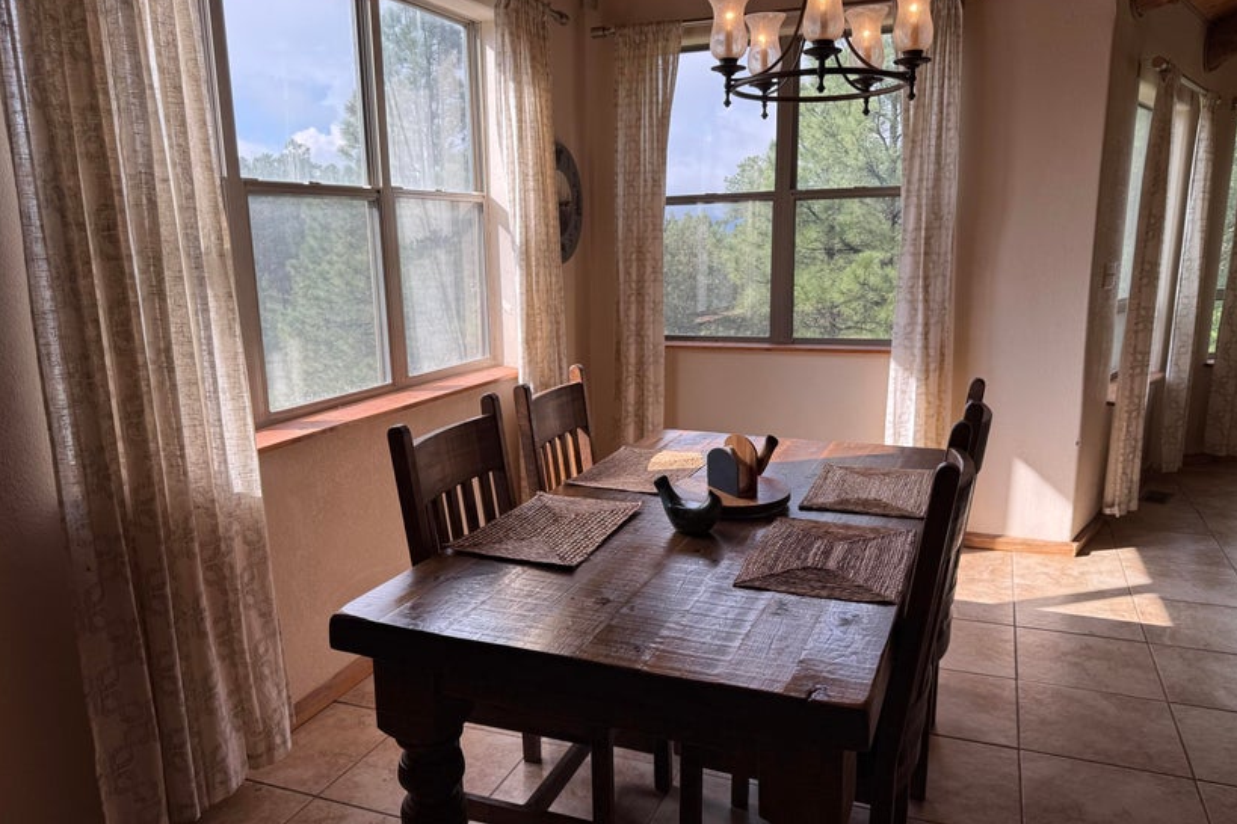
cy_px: 438
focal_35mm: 26
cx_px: 631
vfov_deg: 49.5
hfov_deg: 69.4
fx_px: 893
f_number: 1.78
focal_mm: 6.76
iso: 80
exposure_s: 1/858
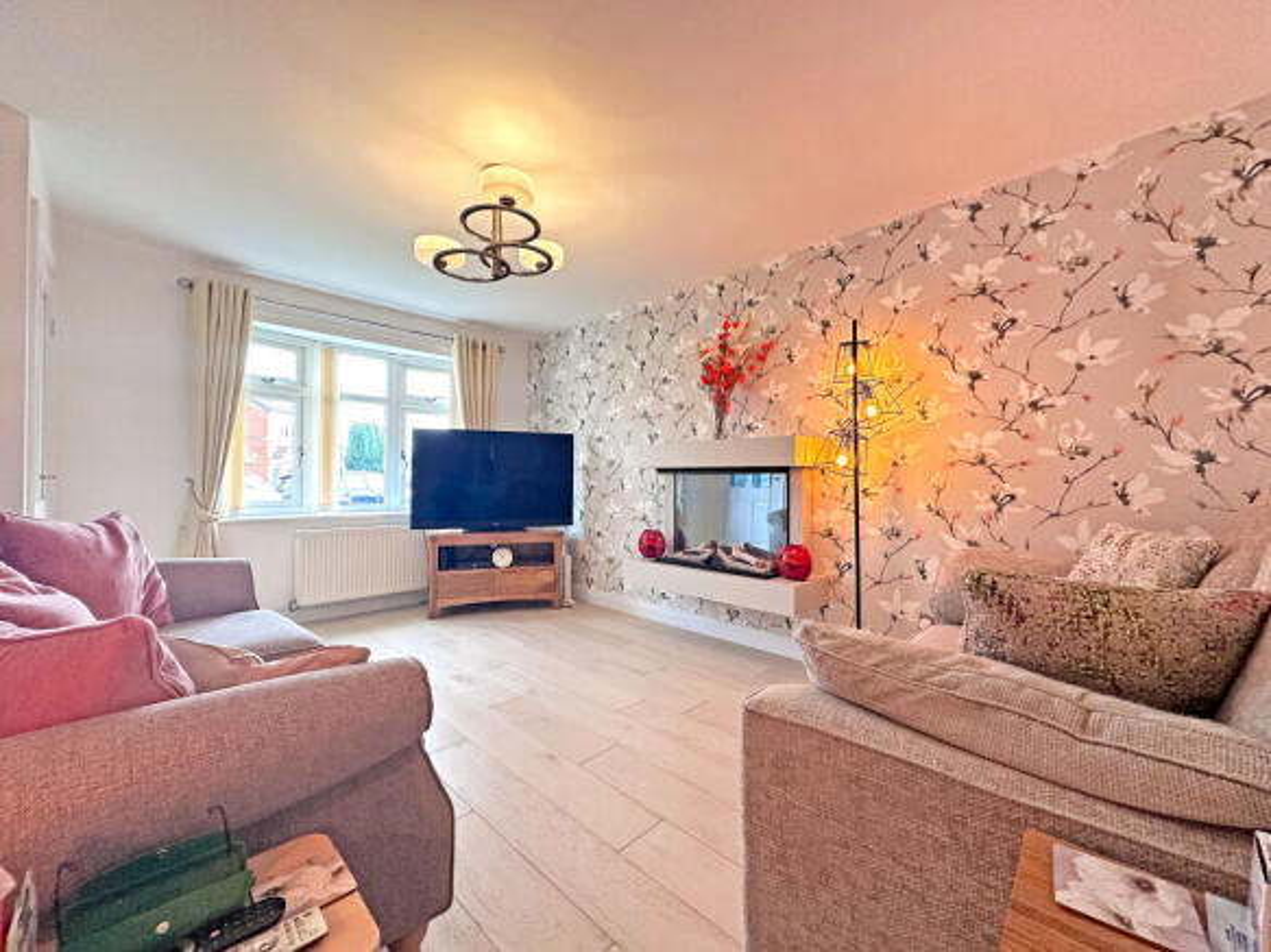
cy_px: 476
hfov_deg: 102.1
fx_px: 514
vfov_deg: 85.7
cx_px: 636
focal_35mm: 14
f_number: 2.2
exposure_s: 1/100
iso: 250
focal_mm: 2.22
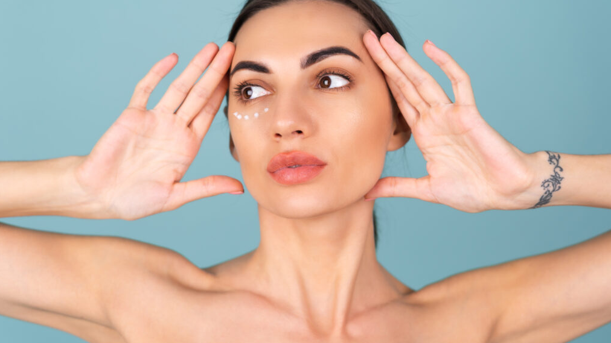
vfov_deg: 22.6
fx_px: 859
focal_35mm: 53
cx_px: 302
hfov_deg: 39.2
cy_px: 157
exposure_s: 1/125
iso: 100
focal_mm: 50
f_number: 3.5
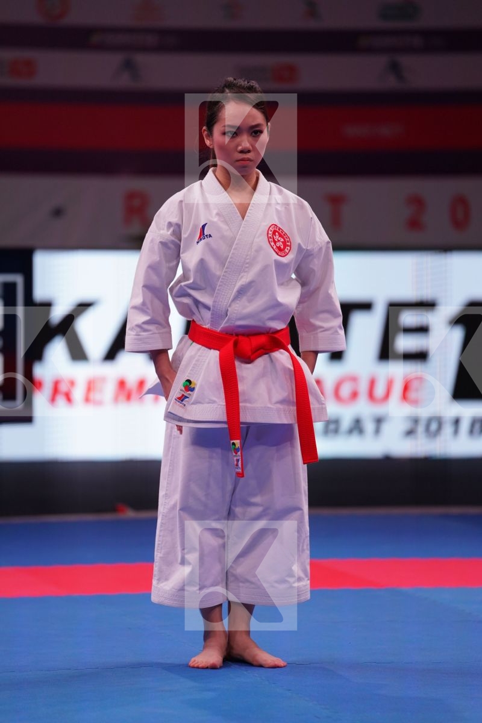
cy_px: 362
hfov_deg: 7.3
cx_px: 241
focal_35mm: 189
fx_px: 3795
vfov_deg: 10.9
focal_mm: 189
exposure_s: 1/500
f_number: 2.8
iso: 1000
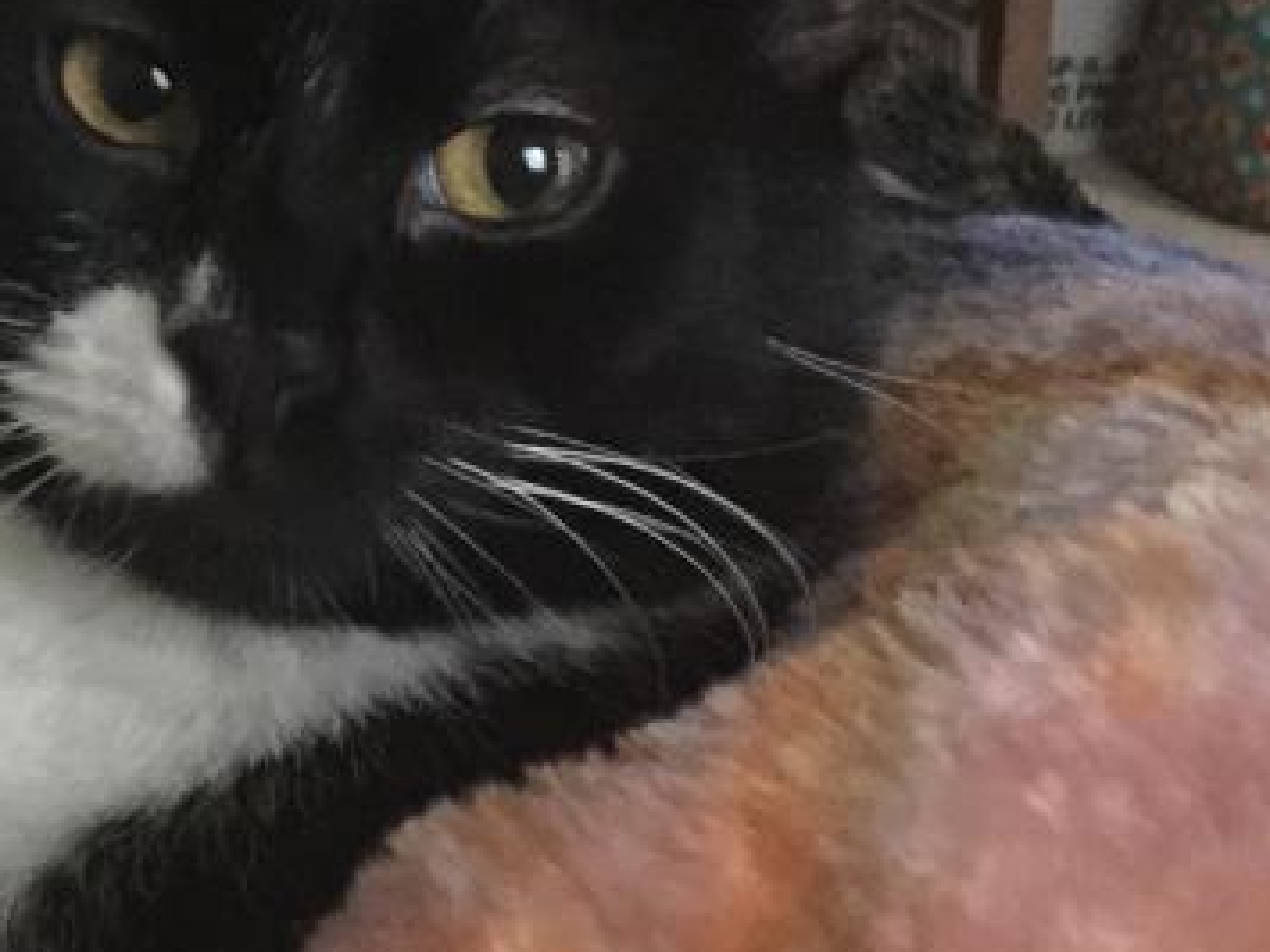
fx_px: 3594
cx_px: -440
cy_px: -18
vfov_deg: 14.8
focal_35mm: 98
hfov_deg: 18.5
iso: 200
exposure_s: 1/4
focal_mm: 4.15
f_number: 2.2
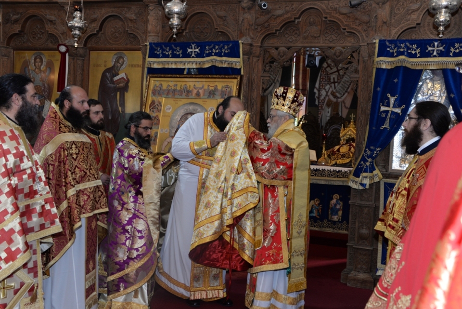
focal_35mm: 42
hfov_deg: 46.4
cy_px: 154
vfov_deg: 31.9
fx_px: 539
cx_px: 231
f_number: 5.6
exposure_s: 1/80
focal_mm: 42
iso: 1000
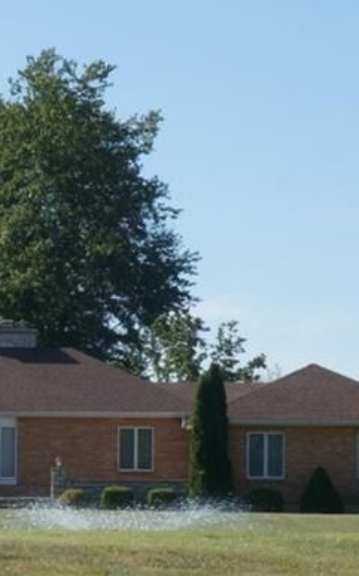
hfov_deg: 8.2
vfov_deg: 13.1
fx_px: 2506
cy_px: 343
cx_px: 106
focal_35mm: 160
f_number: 22
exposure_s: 1/60
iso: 200
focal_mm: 27
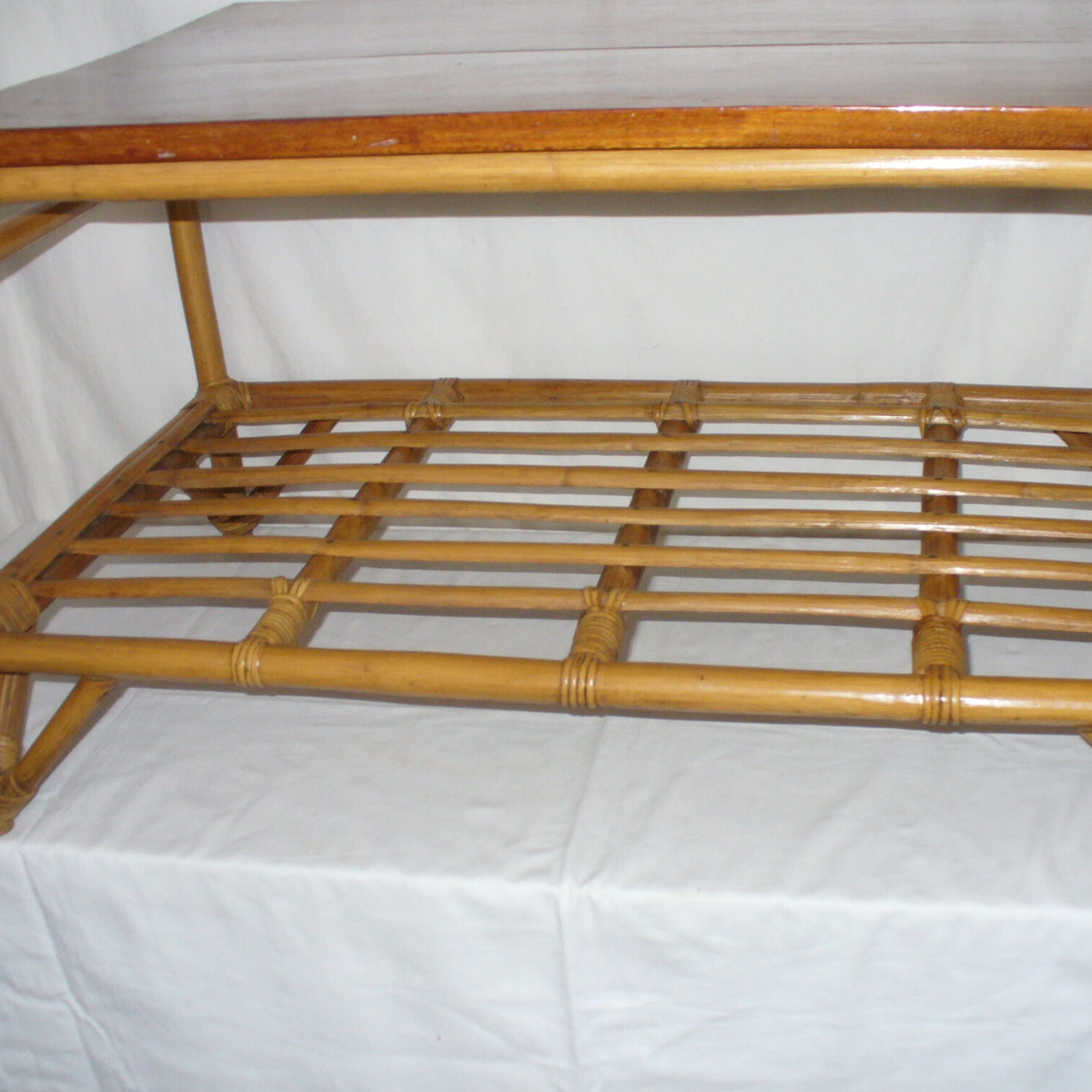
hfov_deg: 38.1
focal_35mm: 44
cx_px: 684
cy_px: 543
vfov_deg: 38.3
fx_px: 1570
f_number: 2.8
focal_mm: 6.1
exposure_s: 1/30
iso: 160
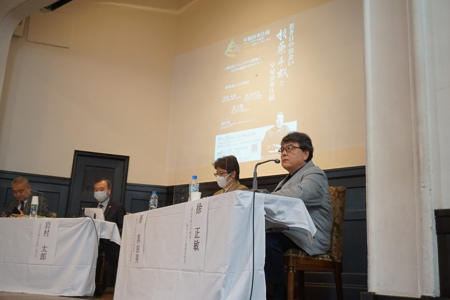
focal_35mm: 39
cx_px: 225
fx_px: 487
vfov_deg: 34.2
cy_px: 150
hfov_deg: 49.6
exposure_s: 1/160
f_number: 4.5
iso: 2500
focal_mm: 26
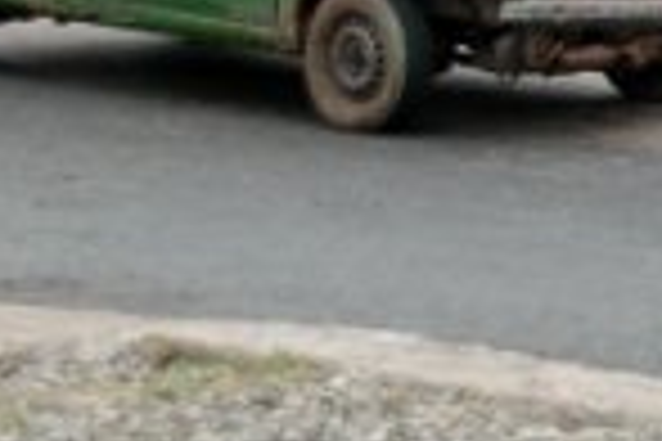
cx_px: 1252
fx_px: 6586
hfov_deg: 5.6
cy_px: -238
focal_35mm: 358
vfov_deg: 3.8
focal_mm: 55
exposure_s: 1/500
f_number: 5.3
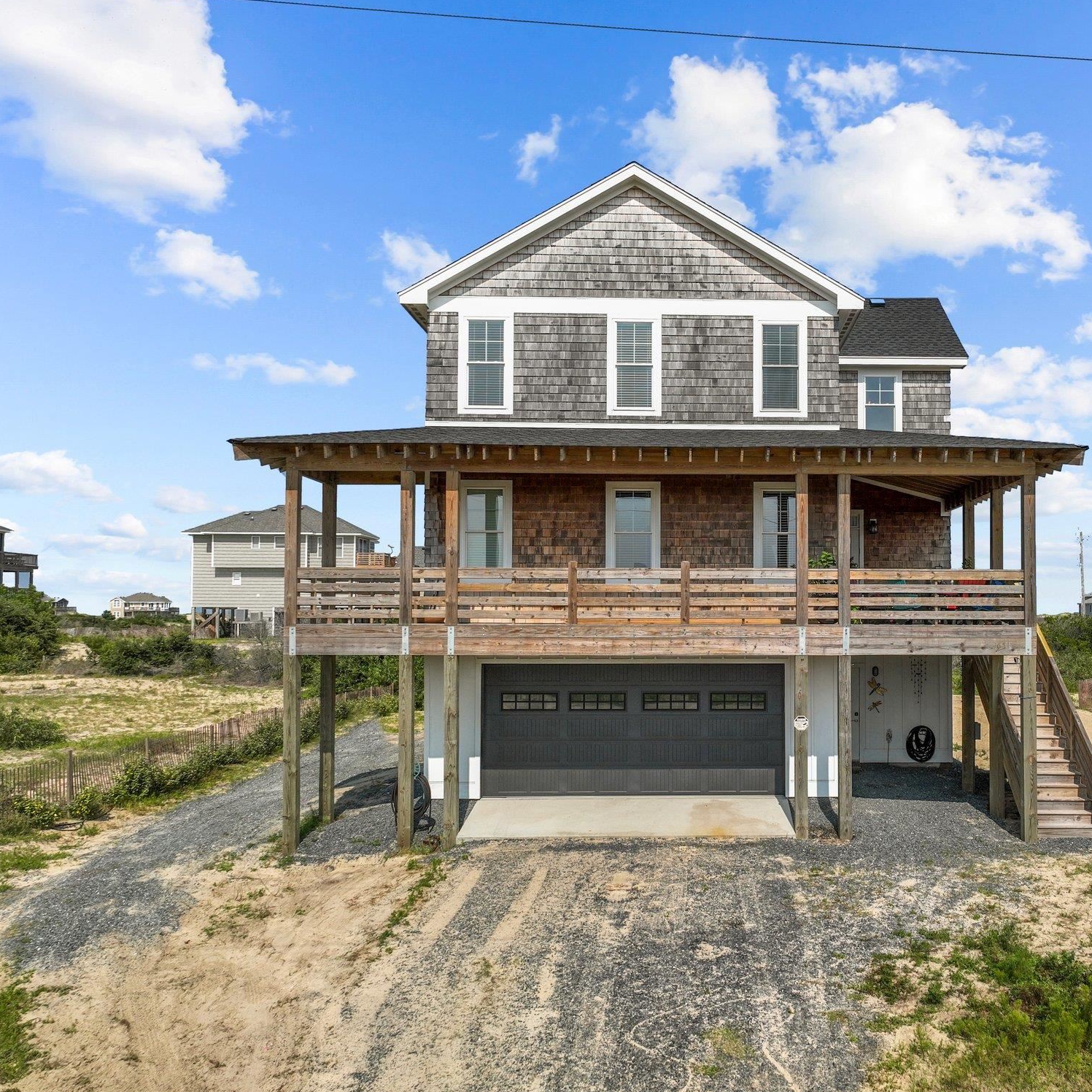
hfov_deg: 54.6
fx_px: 1035
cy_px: 544
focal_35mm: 29
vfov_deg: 55.6
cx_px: 721
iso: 100
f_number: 2.8
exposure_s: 1/3200
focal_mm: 12.29
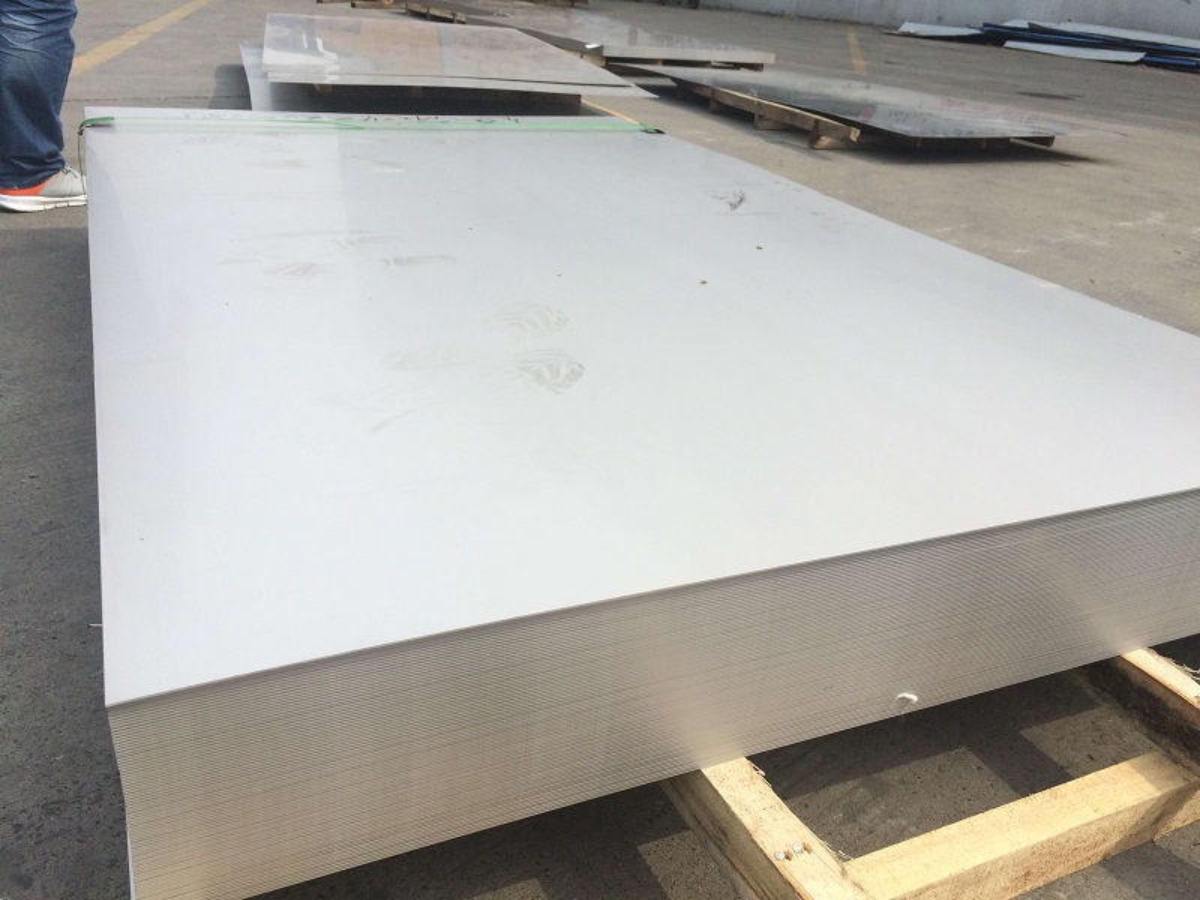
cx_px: 600
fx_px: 1005
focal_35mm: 29
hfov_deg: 61.7
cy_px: 450
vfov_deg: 48.2
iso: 32
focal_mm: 4.15
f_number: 2.2
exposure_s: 1/1866
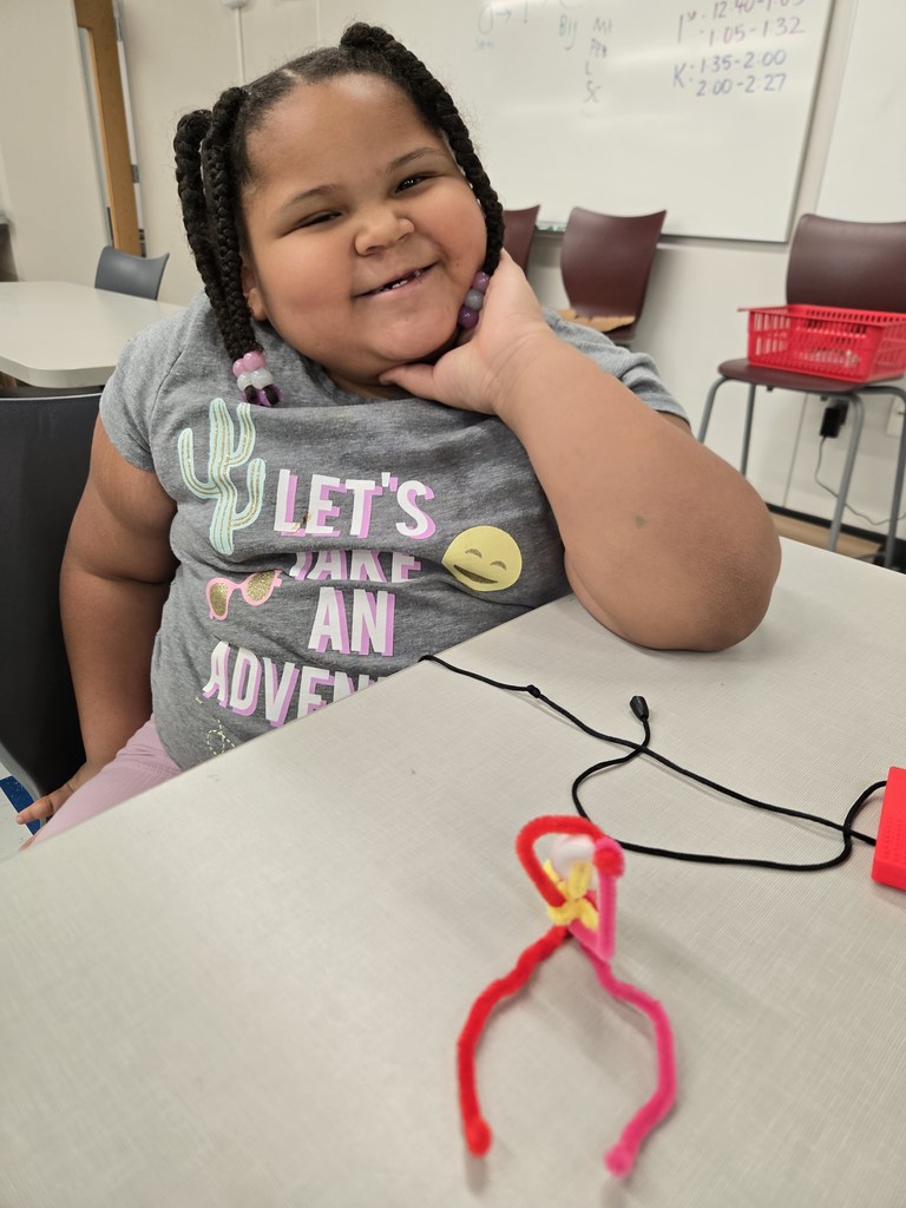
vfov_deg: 73.9
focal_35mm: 23
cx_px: 453
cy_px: 604
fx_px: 803
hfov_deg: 58.9
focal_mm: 5.4
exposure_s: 1/120
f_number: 1.8
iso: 125
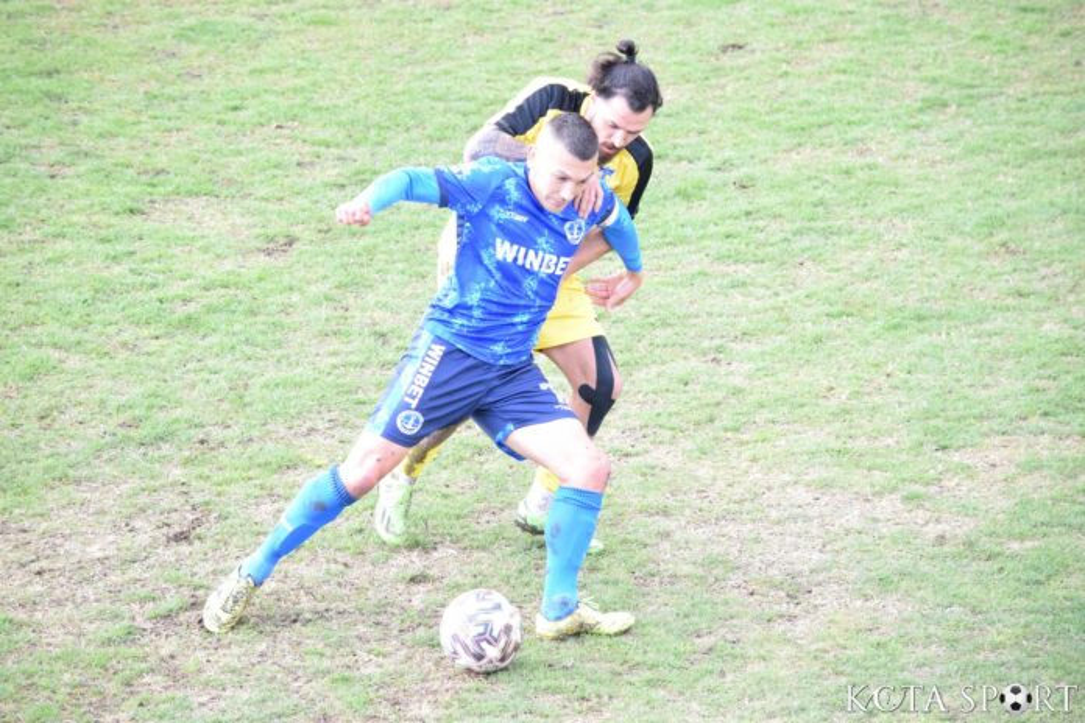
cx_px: 542
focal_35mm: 188
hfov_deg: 11.0
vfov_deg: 7.3
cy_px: 362
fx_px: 5651
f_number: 4.8
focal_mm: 125
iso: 3200
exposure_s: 1/1000
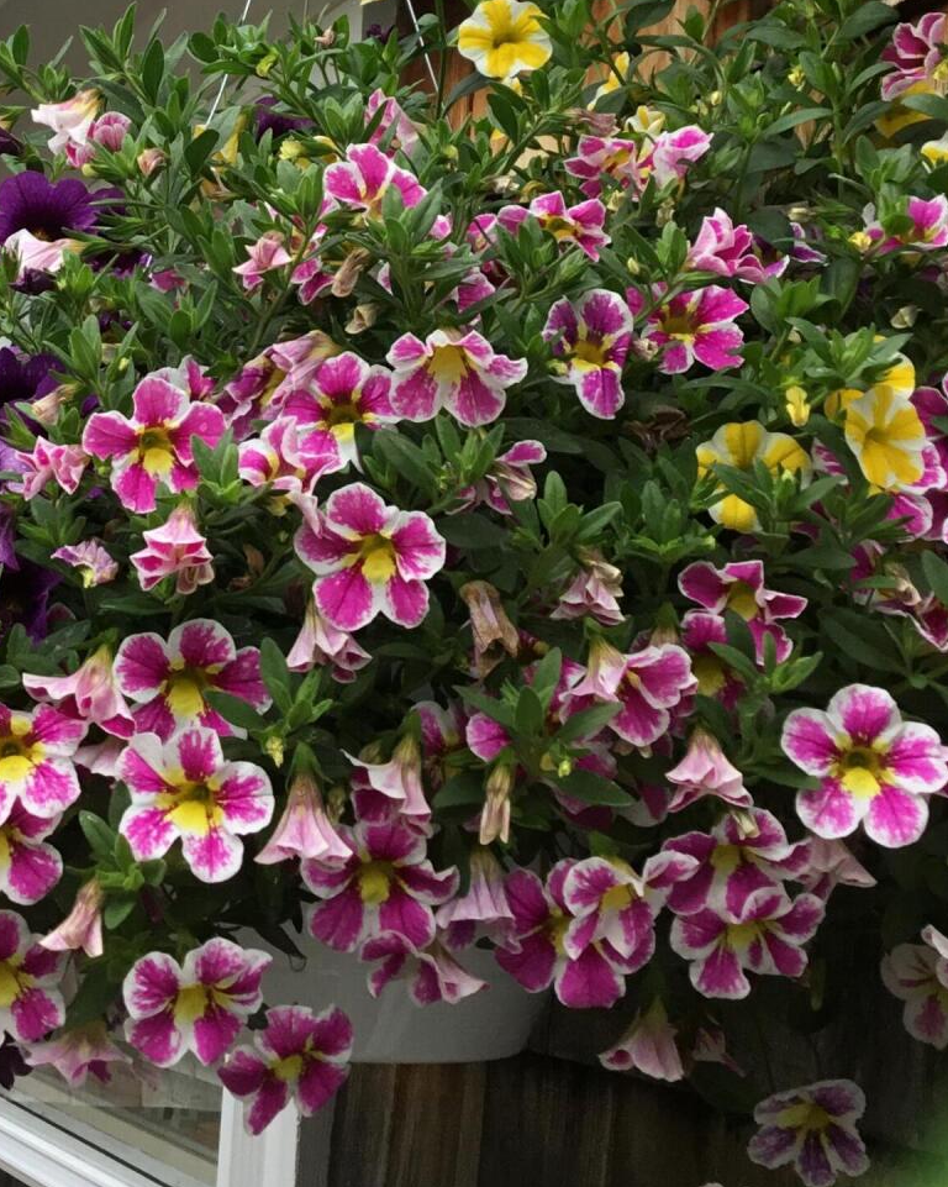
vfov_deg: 28.9
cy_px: 133
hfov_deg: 23.8
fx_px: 2211
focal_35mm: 63
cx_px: 181
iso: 32
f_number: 2.4
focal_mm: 3.3
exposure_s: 1/120
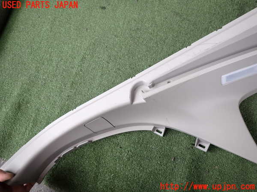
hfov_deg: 69.4
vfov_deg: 54.9
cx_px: 128
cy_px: 96
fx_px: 186
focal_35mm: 25
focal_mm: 4.5
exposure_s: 1/125
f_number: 2
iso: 100
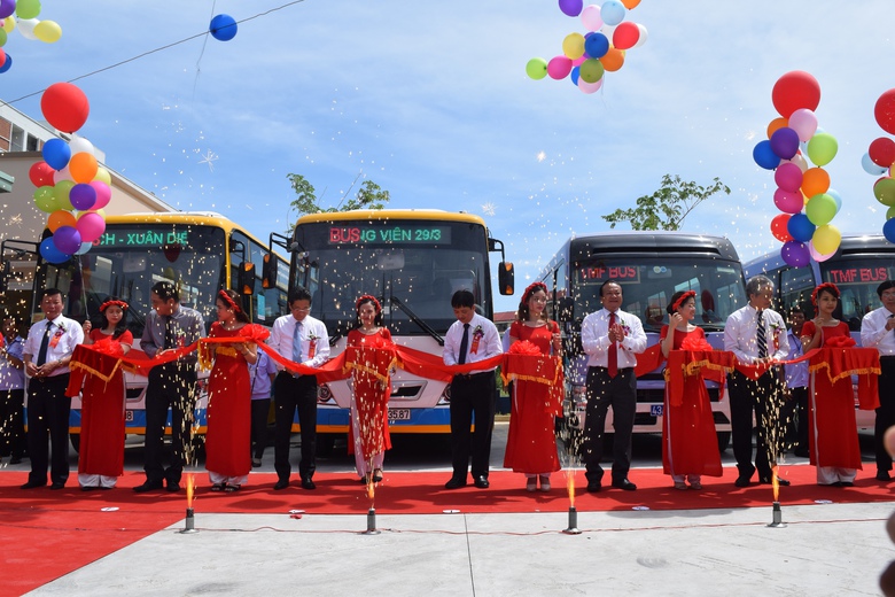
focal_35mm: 27
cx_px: 448
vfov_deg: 47.9
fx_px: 671
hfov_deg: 67.4
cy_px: 298
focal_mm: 18
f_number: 10
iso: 200
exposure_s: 1/400
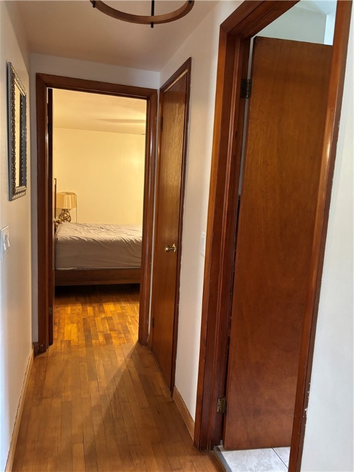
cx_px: 177
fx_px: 355
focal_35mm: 26
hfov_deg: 53.1
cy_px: 236
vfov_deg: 67.3
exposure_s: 1/40
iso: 500
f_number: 1.6
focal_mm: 5.96
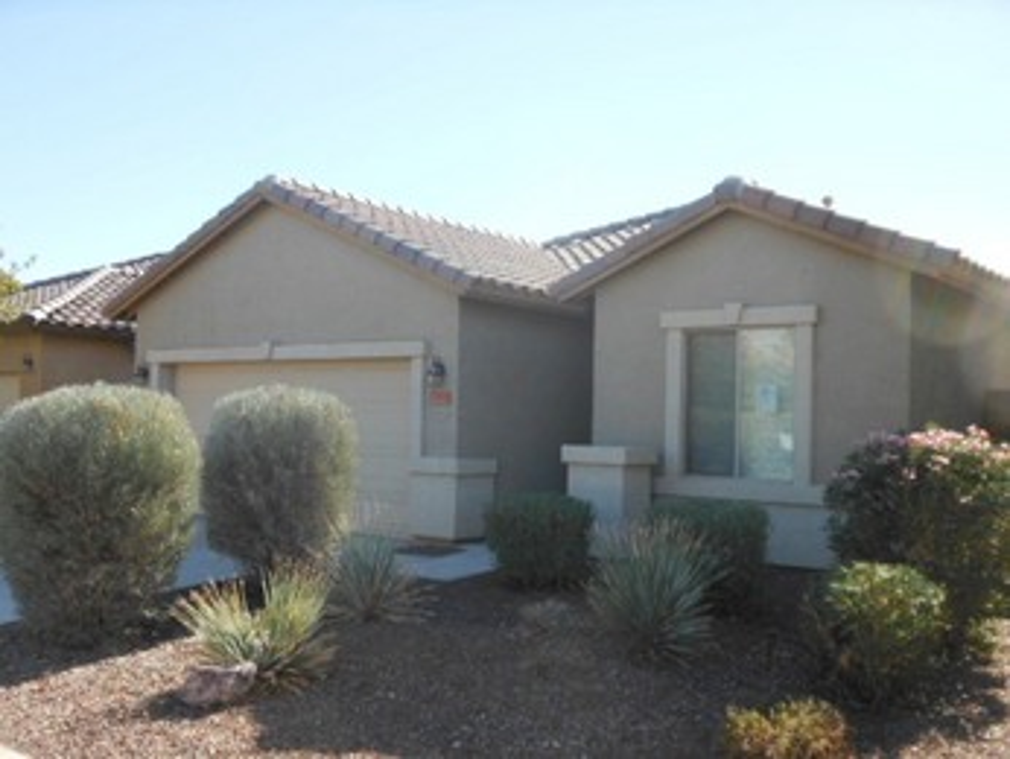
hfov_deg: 48.9
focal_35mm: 38
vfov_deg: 37.8
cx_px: 505
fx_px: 1110
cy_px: 380
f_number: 3.6
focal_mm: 6.8
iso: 80
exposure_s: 1/400
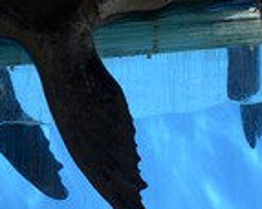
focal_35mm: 345
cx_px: -9
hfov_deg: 5.6
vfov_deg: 4.5
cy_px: -6
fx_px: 2672
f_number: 7.1
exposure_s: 1/1250
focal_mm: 125
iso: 400
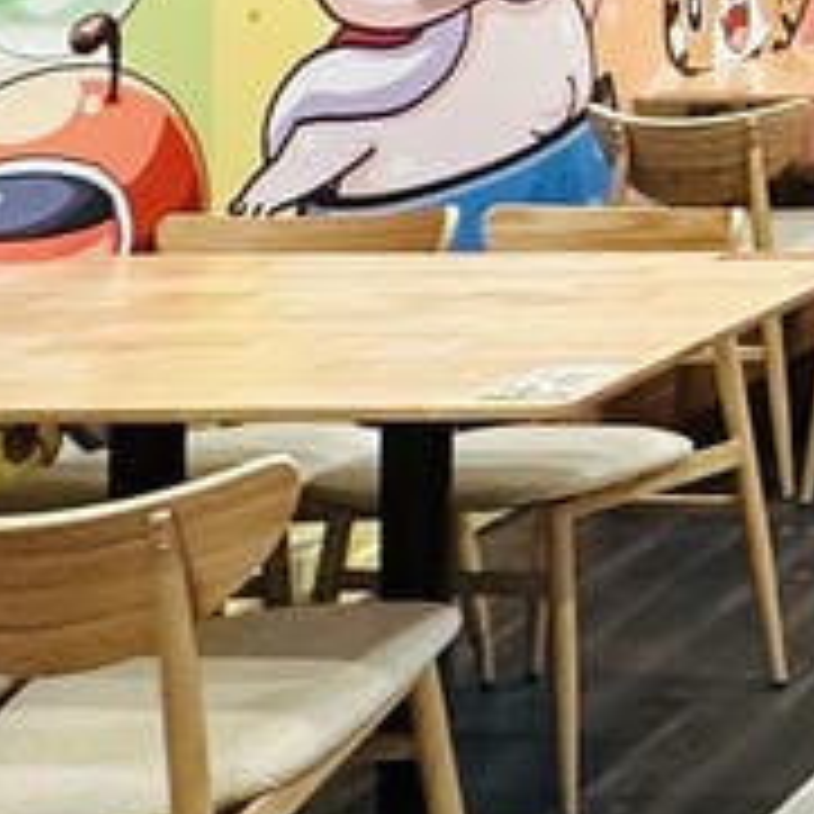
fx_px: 2182
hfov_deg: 14.4
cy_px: -306
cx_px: 1934
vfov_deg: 19.2
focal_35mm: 82
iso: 320
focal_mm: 2.22
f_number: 2.2
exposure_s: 1/60
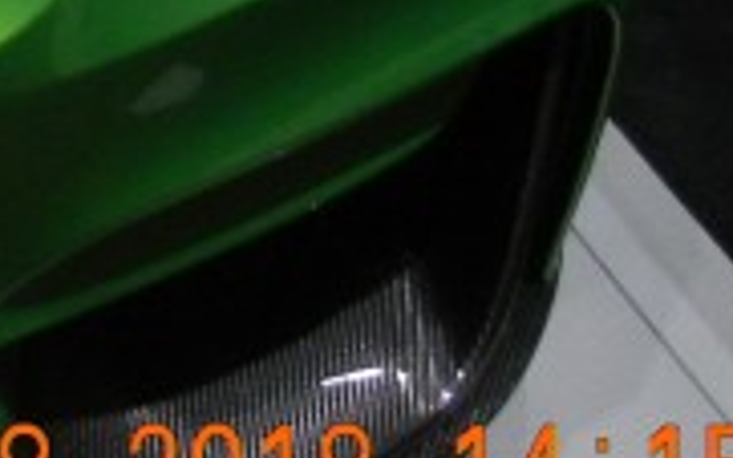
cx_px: -1061
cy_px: -758
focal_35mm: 180
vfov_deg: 6.8
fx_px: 3595
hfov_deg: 10.1
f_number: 3.5
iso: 425
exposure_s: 1/250
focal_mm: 5.4
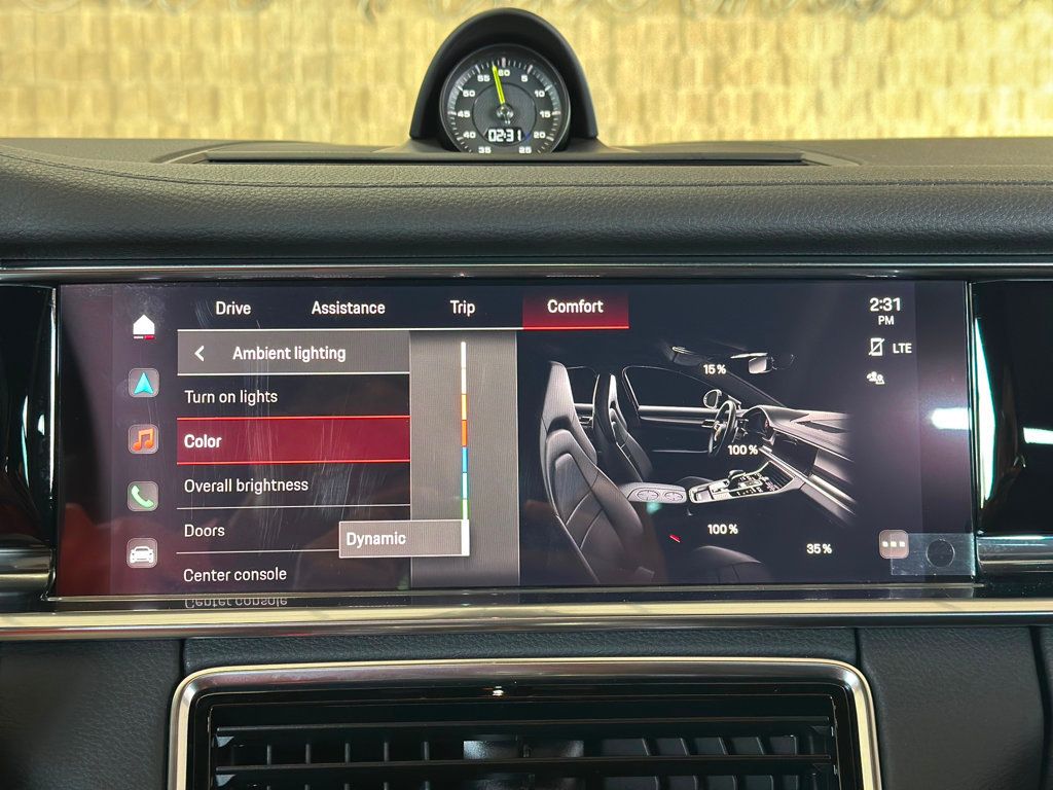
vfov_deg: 30.3
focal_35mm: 48
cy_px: 395
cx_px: 526
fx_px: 1460
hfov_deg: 39.7
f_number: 1.78
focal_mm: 6.86
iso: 250
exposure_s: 1/60
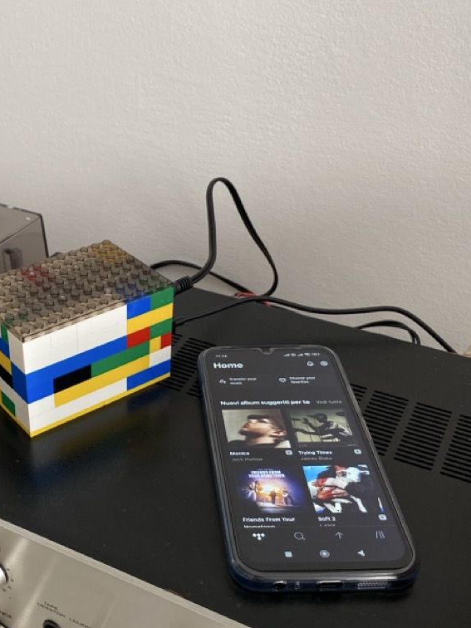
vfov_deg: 42.8
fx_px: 798
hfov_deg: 32.2
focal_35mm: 44
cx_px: 115
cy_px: 373
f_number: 1.8
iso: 125
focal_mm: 4.25
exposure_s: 1/102
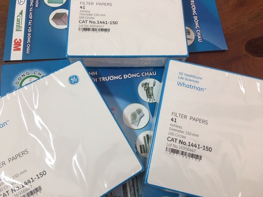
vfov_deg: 48.2
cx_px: 132
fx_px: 220
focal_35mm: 29
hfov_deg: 61.7
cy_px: 98
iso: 64
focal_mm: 4.15
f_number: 2.2
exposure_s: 1/17
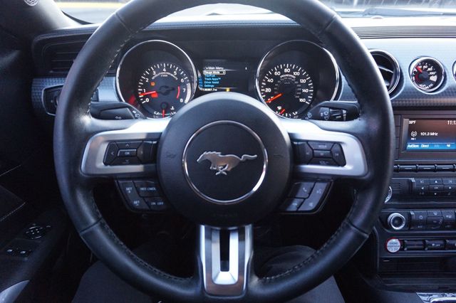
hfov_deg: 73.8
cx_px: 228
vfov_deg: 53.1
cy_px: 152
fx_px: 304
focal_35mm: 24
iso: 1600
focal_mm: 16
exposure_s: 1/160
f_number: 3.5
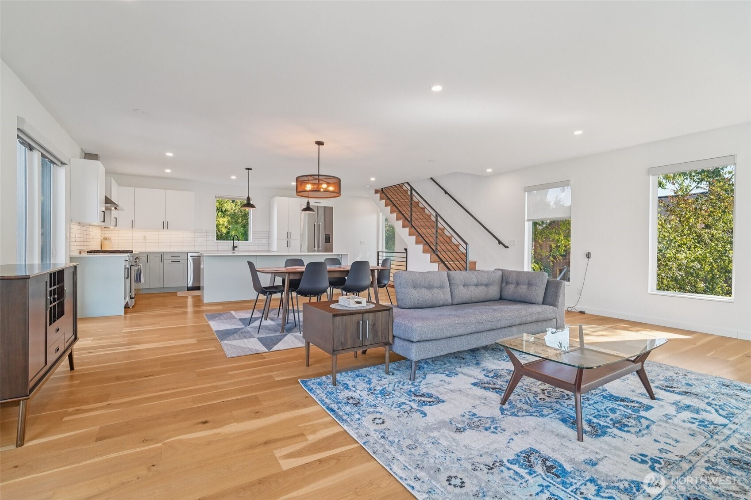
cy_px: 250
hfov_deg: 96.7
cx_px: 376
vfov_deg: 73.7
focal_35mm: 16
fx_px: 334
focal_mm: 16
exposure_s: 1/50
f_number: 8
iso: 1600
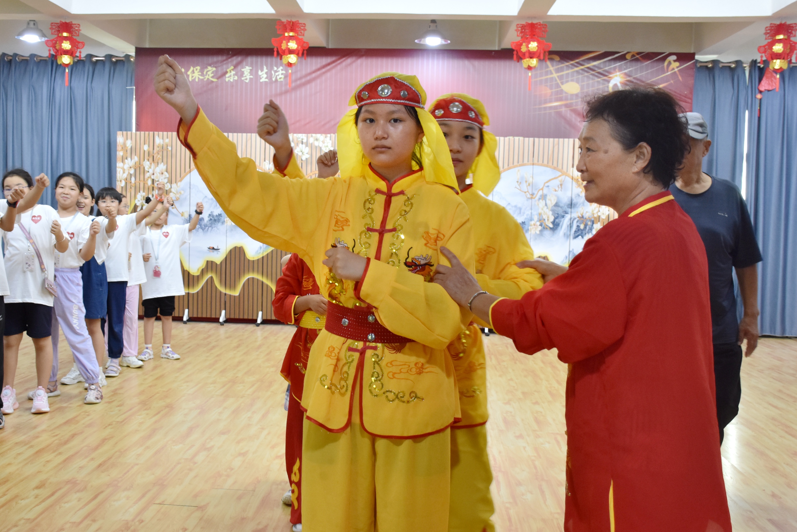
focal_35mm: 33
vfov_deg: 40.0
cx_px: 398
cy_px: 266
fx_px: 731
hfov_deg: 57.2
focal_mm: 22
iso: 800
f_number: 4.5
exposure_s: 1/80
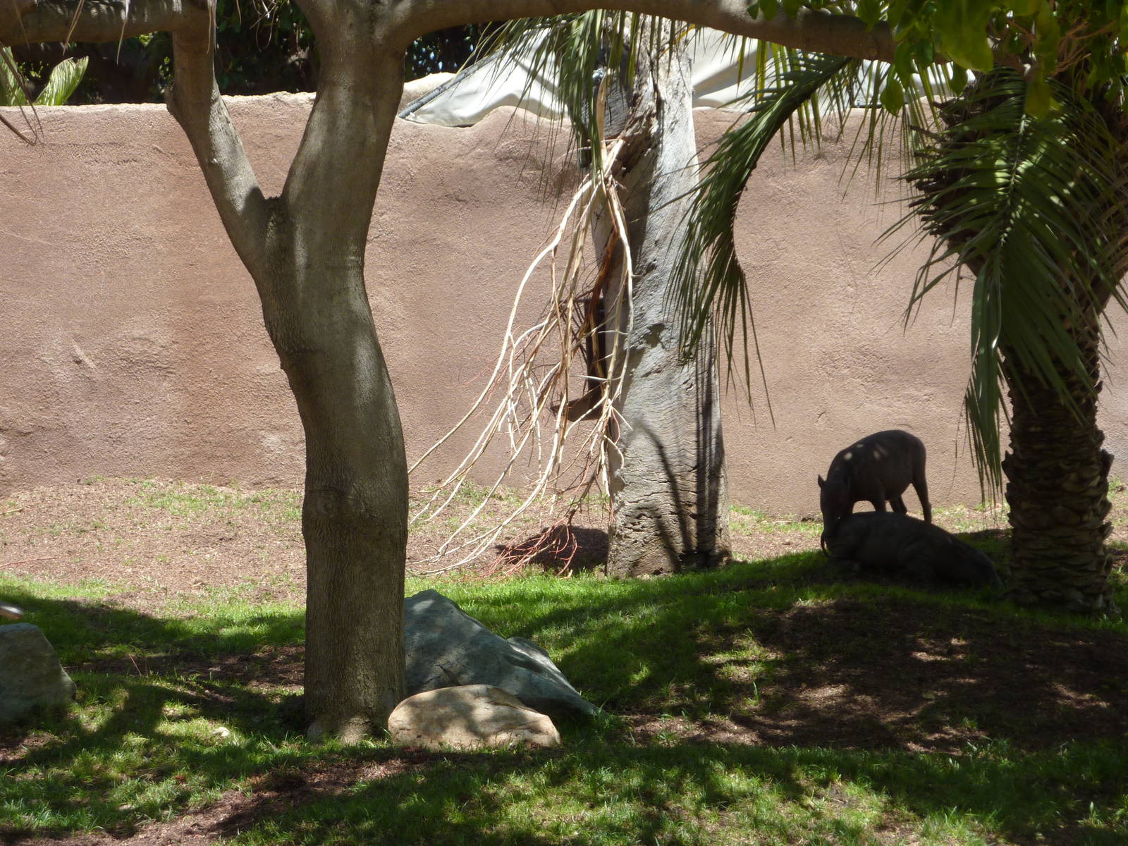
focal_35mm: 111
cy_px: 423
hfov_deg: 17.7
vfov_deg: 13.3
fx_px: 3617
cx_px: 564
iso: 80
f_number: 4.4
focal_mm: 18.2
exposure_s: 1/200
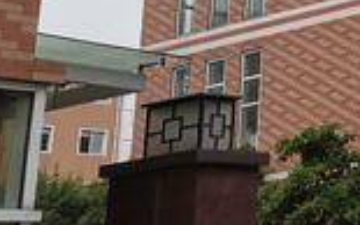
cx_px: 657
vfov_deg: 11.1
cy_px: -88
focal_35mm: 114
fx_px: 1119
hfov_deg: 15.6
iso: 50
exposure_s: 1/1667
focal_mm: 4.75
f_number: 1.8
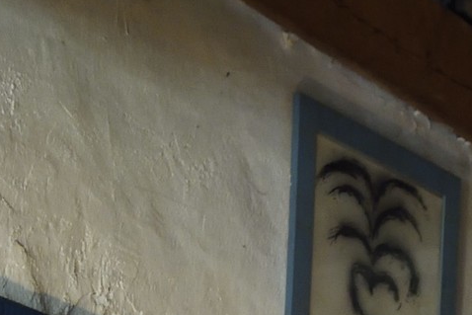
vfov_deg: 6.3
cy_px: 1132
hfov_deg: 10.6
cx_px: 590
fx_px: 2505
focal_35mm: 191
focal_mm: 38
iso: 1600
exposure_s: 1/25
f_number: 6.3
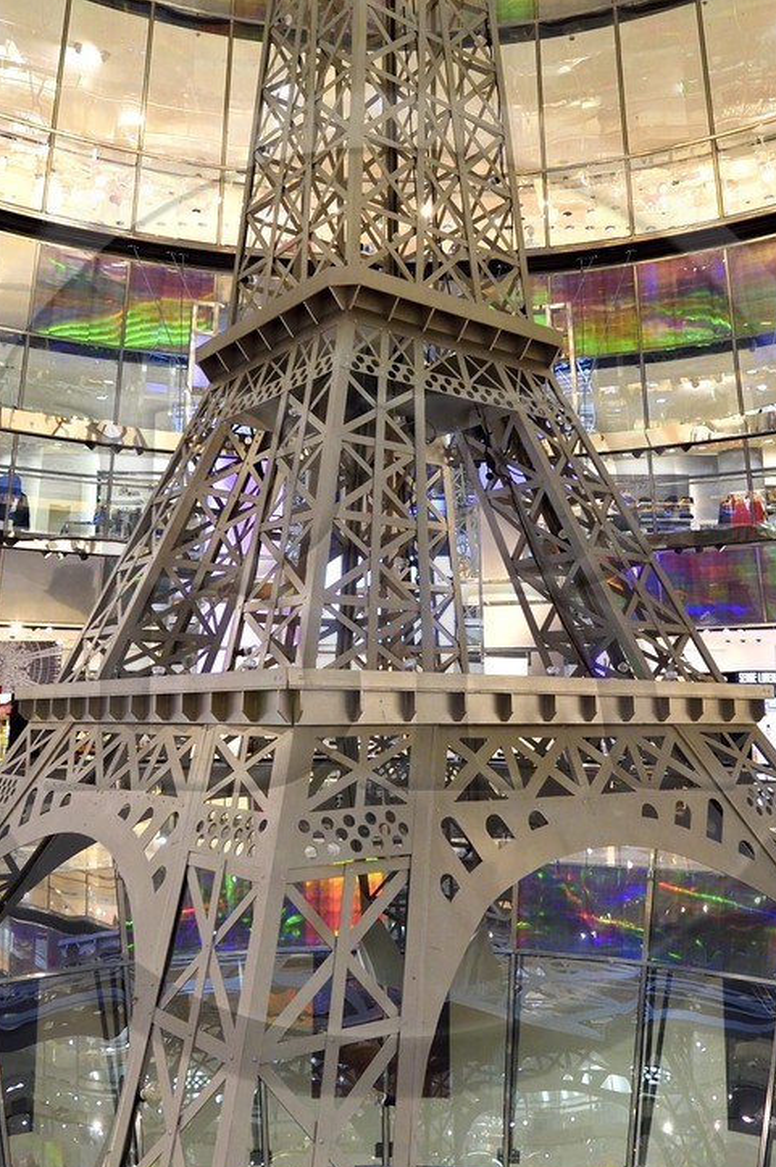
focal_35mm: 31
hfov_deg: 42.3
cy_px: 594
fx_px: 1004
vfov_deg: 60.3
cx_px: 386
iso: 1600
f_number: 6.3
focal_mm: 14
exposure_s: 1/60
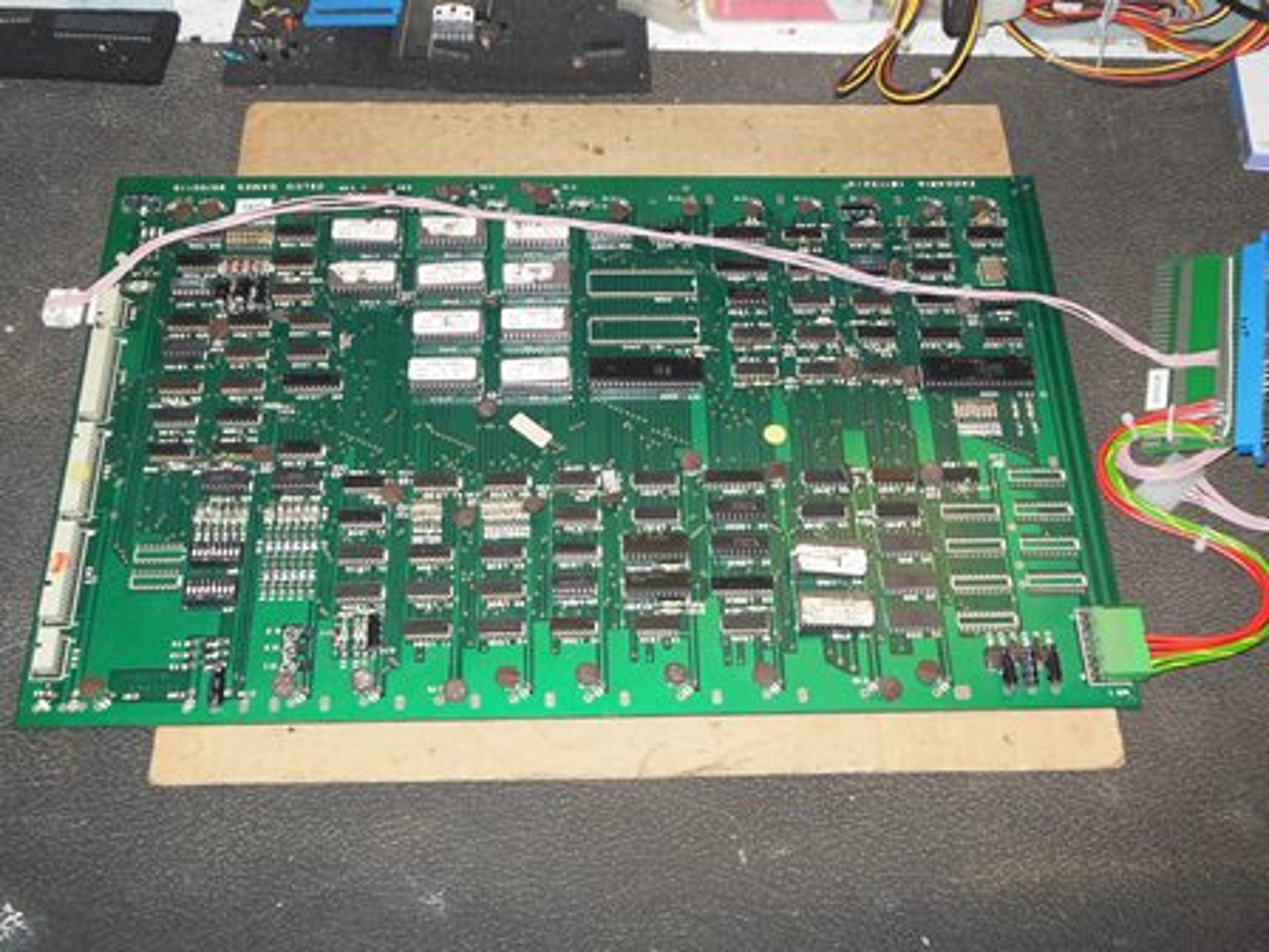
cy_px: 476
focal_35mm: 33
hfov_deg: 55.4
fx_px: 1210
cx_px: 634
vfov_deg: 42.9
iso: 200
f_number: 3.5
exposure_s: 1/30
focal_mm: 6
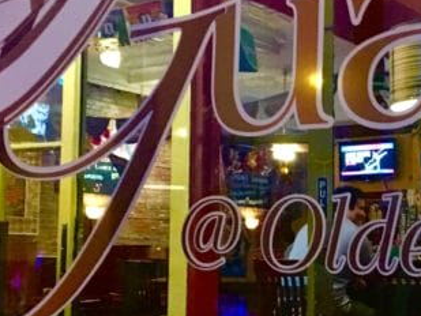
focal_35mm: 72
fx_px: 876
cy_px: 188
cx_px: 391
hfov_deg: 26.0
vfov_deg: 20.4
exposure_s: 1/15
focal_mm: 4.15
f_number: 2.2
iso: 320
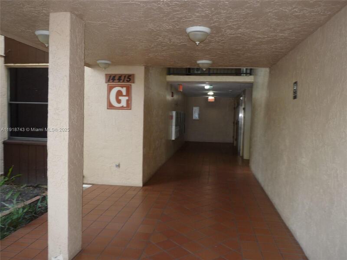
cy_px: 130
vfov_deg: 51.4
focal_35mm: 27
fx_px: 271
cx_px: 174
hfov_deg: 65.3
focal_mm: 4.8
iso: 100
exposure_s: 1/30
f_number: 2.8
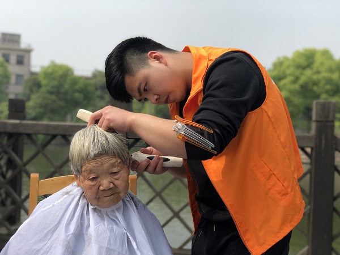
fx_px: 511
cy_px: 128
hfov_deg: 36.8
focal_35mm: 52
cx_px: 170
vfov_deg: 28.0
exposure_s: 1/774
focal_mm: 6
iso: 16
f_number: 2.4
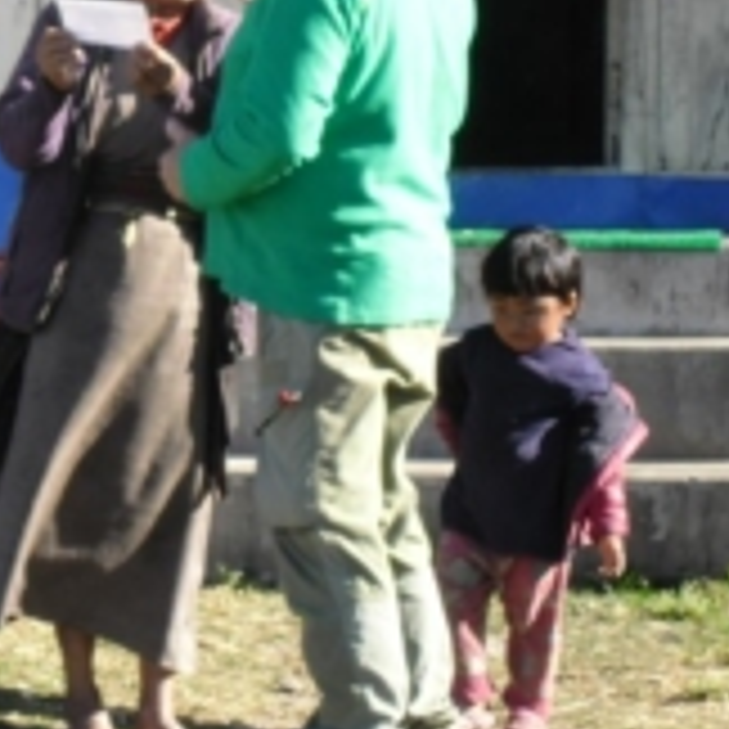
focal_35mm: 235
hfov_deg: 7.4
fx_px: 5599
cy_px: 122
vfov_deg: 7.4
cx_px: -81
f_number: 6.5
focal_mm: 19.2
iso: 100
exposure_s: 1/90
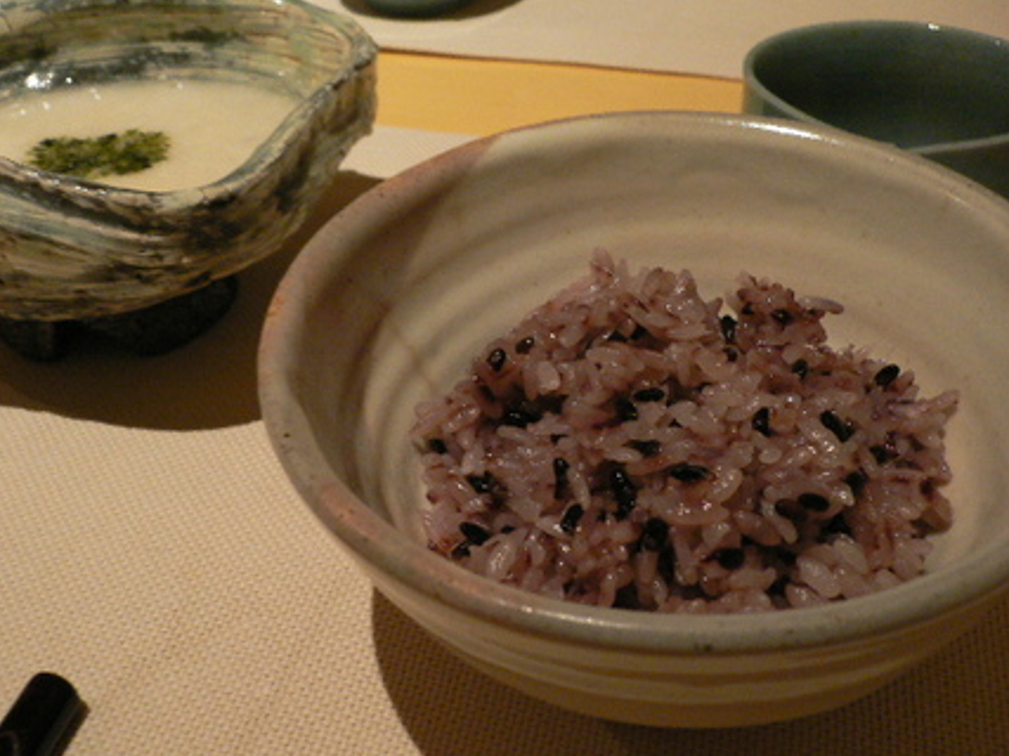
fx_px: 1195
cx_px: 449
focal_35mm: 41
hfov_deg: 45.7
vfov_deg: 35.1
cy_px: 393
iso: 200
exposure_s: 1/8
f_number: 2.8
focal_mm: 5.8
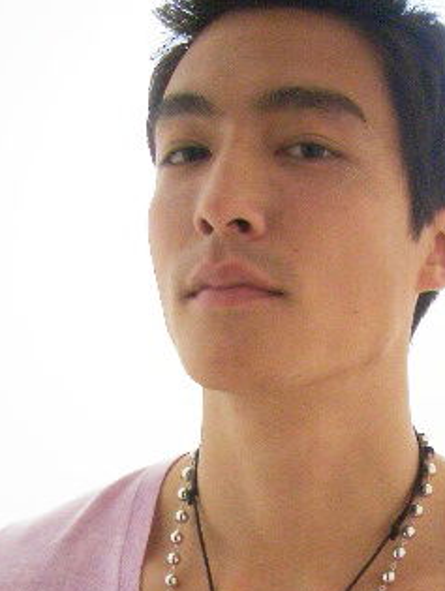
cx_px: 269
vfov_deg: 26.7
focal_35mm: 71
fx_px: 1215
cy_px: 495
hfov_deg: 20.7
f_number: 2.6
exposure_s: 1/100
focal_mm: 5.8
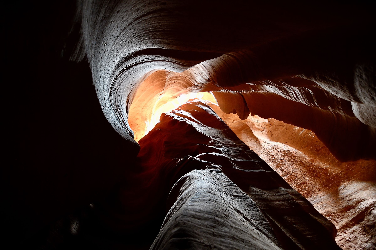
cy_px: 125
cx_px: 188
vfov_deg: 72.1
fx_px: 172
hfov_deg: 95.0
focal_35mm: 16
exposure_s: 1/15
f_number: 2.8
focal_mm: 11
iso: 2000
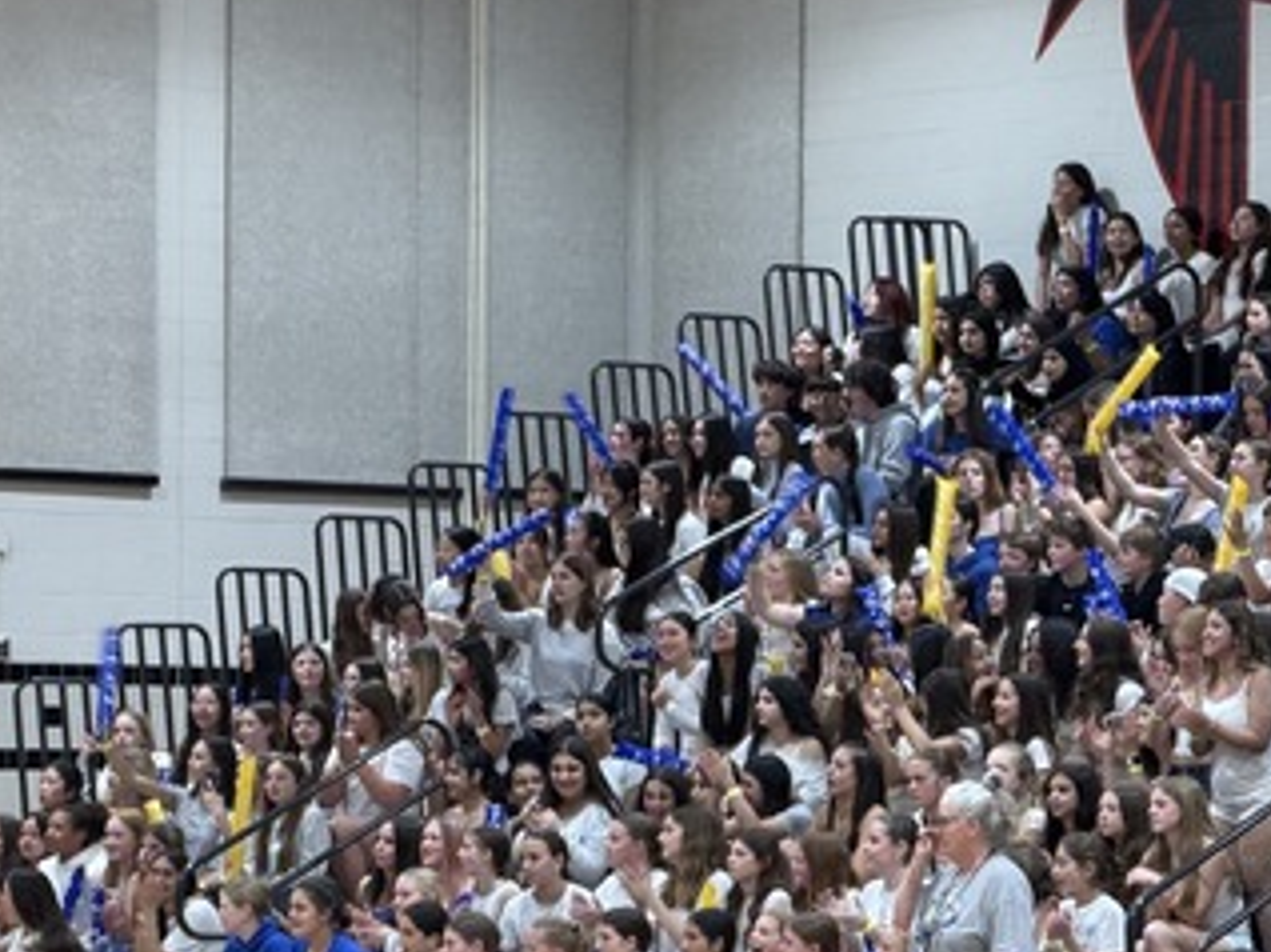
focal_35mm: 175
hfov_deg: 11.3
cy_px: 614
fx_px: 6421
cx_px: 895
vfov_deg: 8.5
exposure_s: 1/60
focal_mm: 16.89
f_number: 2.8
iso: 320
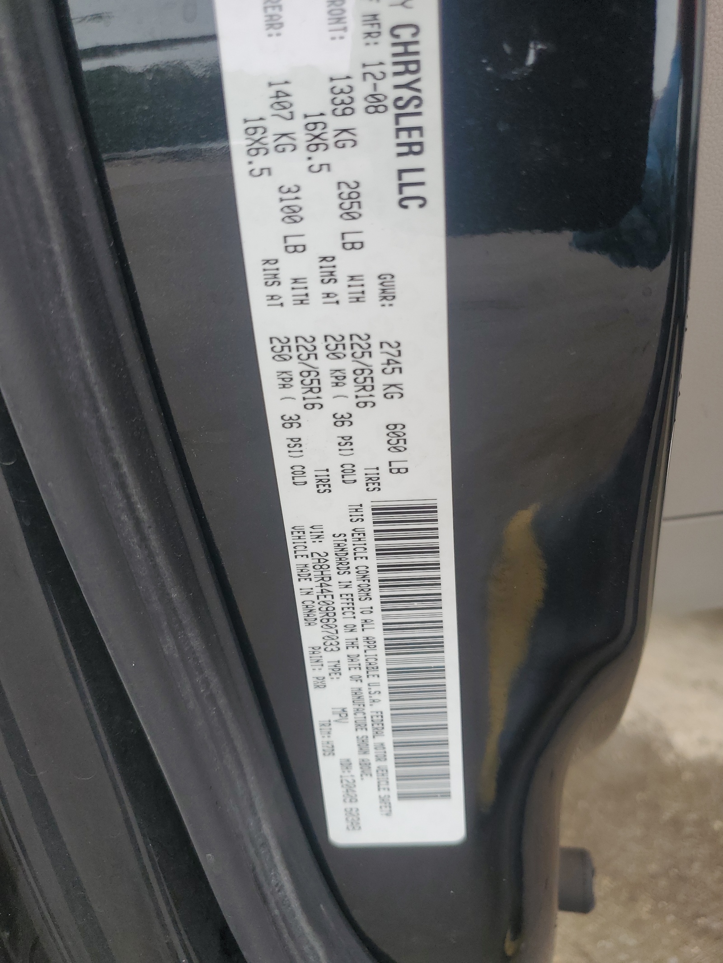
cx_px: 362
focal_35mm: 26
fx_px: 724
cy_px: 482
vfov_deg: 67.3
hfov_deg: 53.1
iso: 51
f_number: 1.5
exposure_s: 1/120
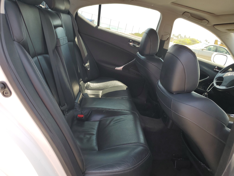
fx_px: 176
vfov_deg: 53.1
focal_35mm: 26
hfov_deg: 67.3
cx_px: 117
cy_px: 88
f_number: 1.5
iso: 50
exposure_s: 1/400
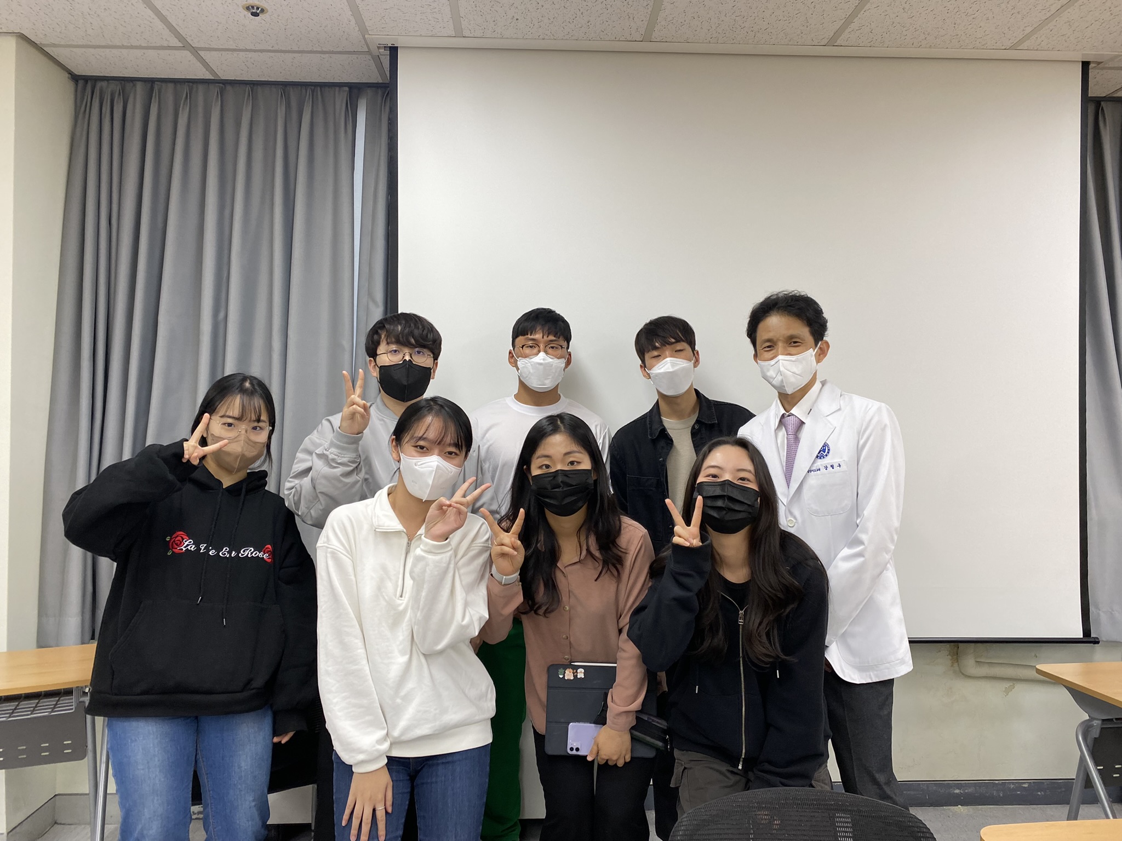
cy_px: 420
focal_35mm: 26
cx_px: 561
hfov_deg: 67.3
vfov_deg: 53.1
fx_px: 843
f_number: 1.8
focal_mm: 4.25
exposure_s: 1/120
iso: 100
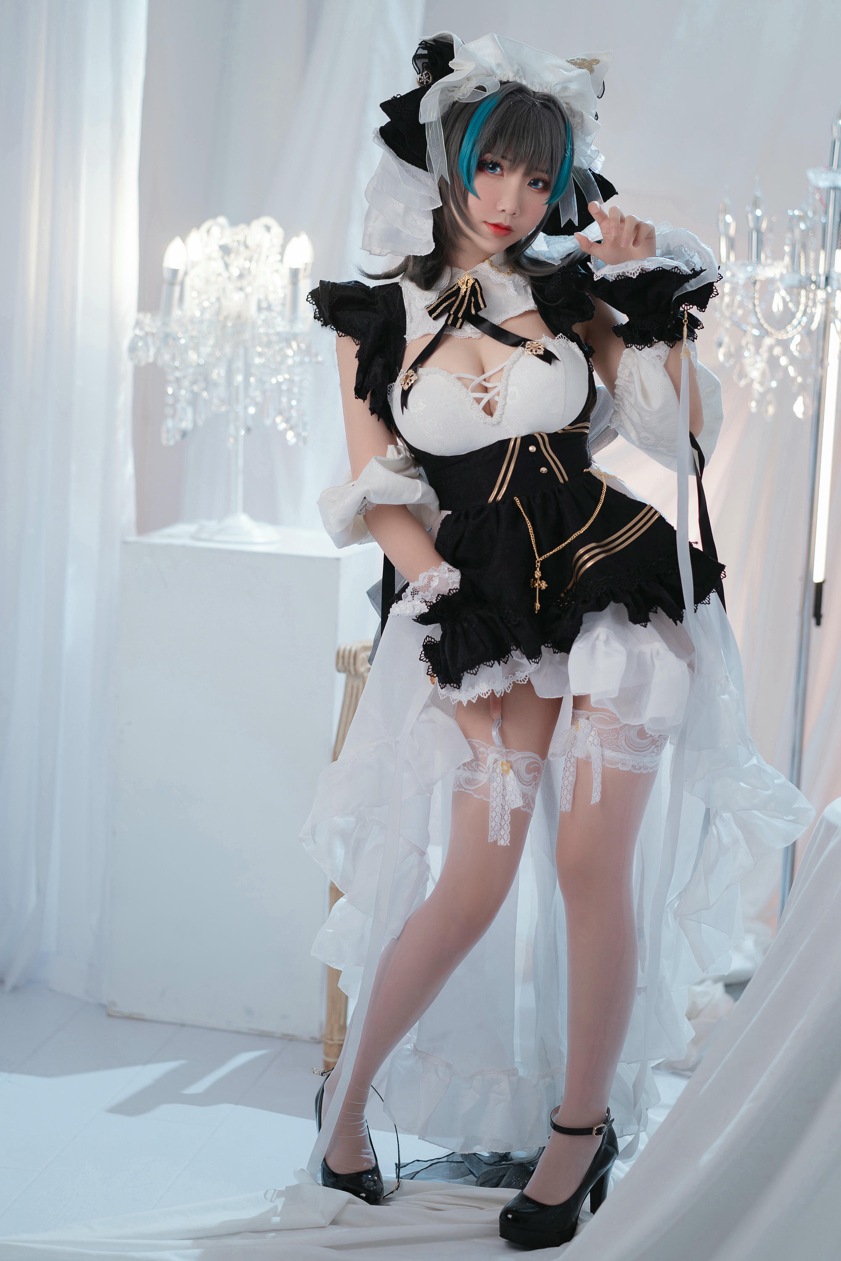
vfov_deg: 23.9
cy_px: 630
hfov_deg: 16.1
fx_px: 2978
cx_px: 420
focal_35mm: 85
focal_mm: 85
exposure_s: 1/125
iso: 320
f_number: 2.5
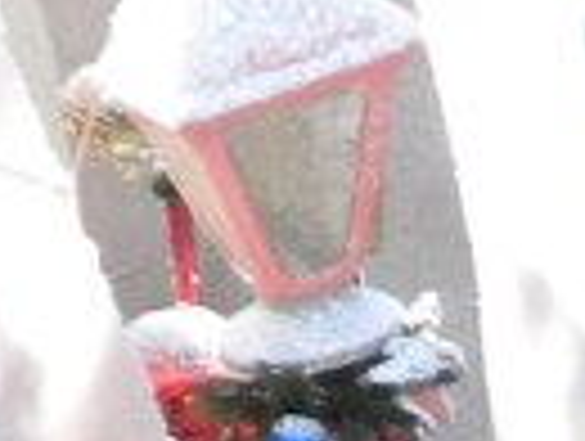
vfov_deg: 3.6
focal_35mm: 409
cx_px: 2210
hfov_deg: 4.5
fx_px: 6925
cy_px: 1215
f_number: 4.3
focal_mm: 9.1
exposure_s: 1/500
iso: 348
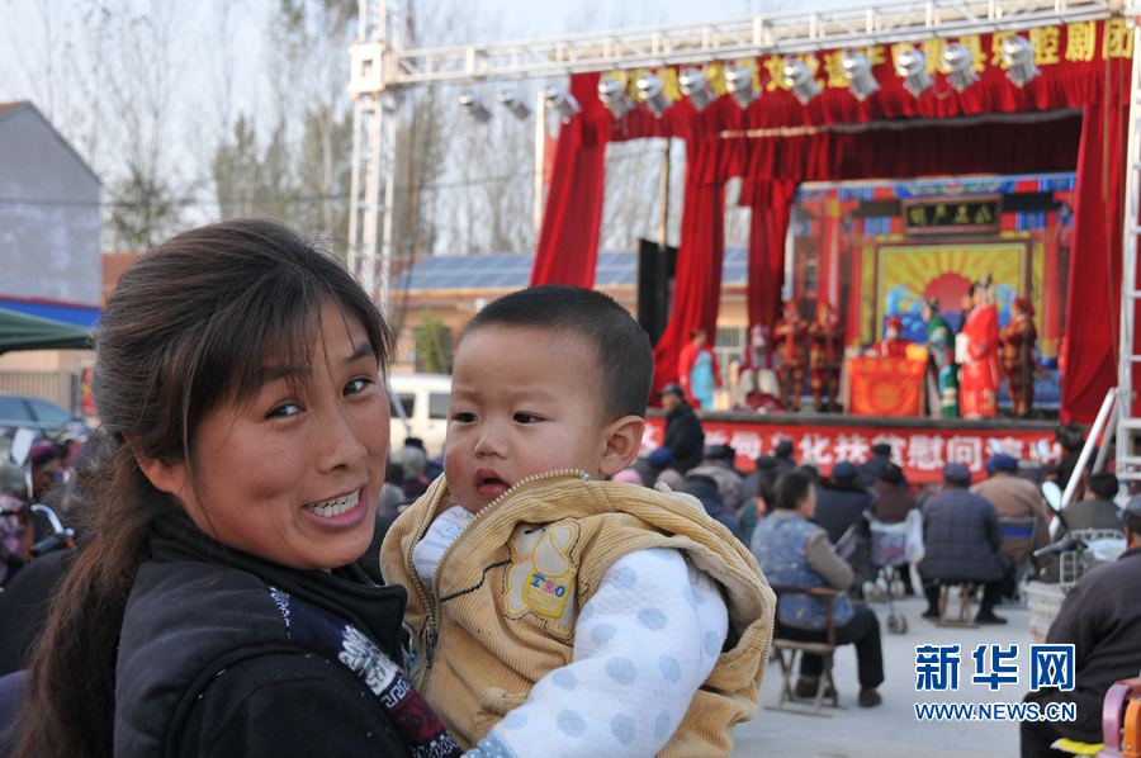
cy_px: 379
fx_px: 1520
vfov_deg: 28.0
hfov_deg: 41.2
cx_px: 570
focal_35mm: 48
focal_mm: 32
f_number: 5.6
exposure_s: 1/160
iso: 250
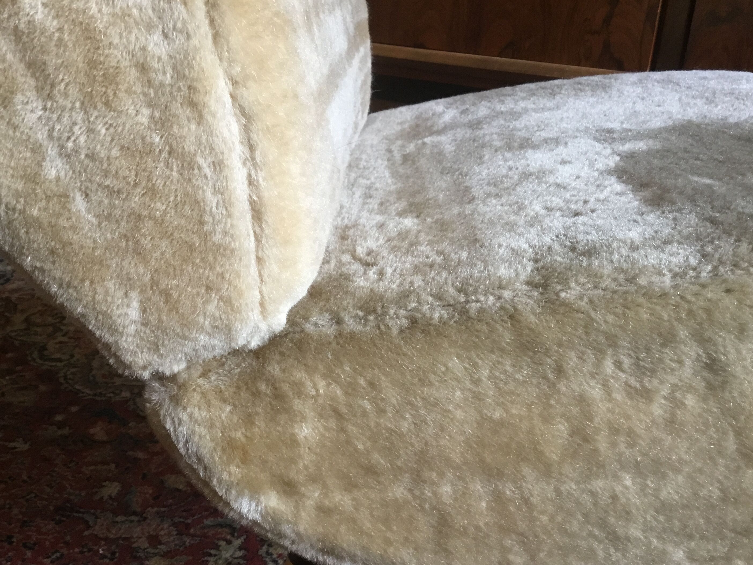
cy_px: 301
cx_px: 382
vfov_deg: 39.6
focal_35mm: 36
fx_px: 783
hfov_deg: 51.4
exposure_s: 1/33
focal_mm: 3.3
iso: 125
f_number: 2.4
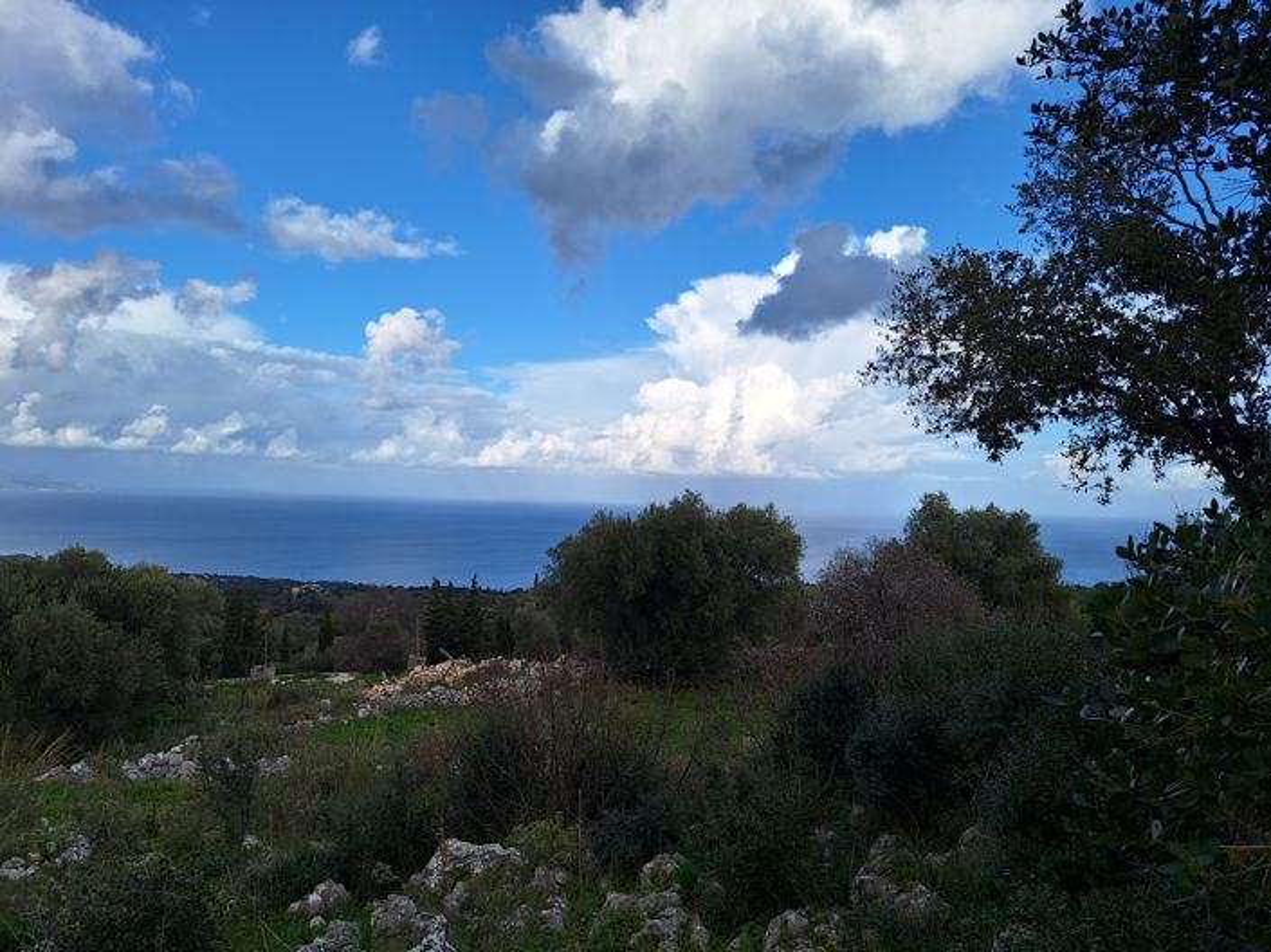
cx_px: 636
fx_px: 844
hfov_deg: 74.0
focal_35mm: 23
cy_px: 476
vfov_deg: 58.8
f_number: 1.8
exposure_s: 1/3236
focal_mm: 5.54
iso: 40
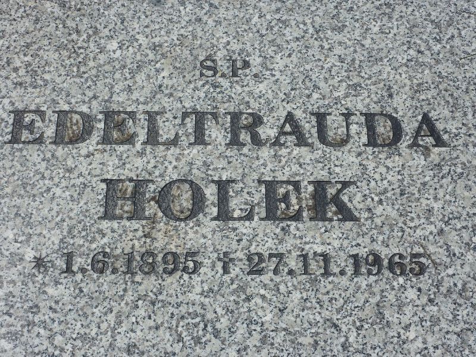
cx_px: 238
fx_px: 866
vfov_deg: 23.3
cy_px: 178
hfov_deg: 30.7
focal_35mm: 63
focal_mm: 10.3
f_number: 6.3
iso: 80
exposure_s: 1/800
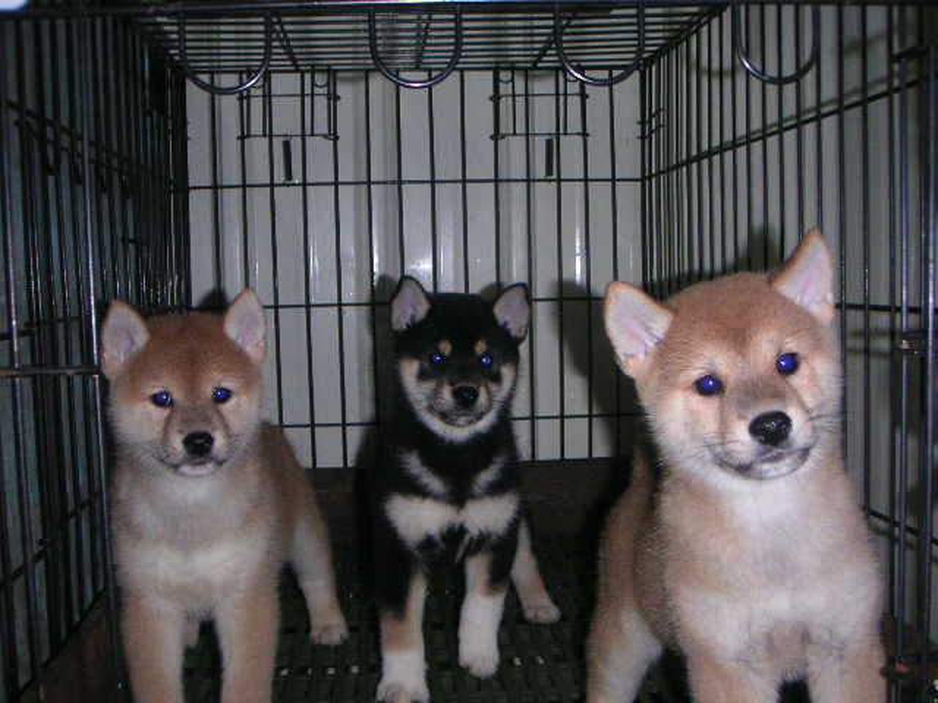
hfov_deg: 49.0
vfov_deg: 37.7
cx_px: 469
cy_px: 352
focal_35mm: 38
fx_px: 1030
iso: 160
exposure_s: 1/45
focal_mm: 6
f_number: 2.8
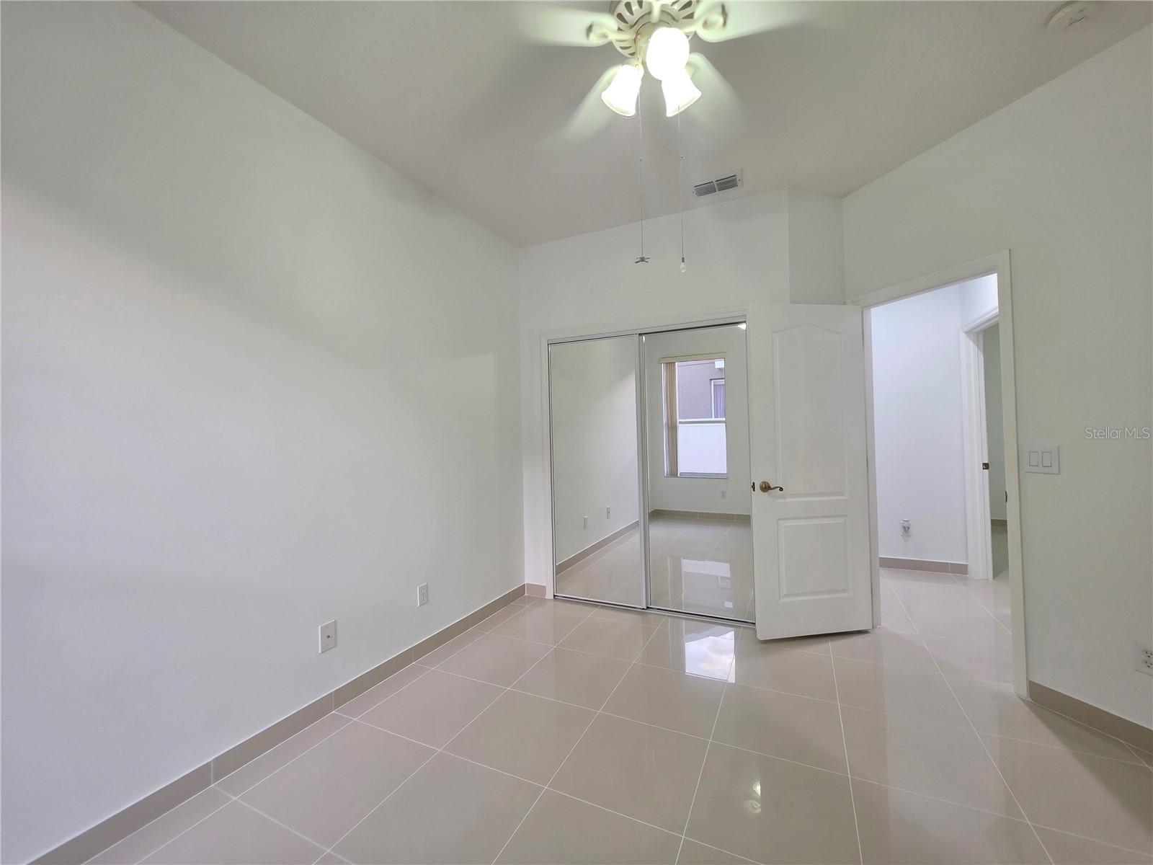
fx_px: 433
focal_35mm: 13
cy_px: 432
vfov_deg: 89.9
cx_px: 576
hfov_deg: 106.2
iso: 200
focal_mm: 2.2
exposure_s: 1/120
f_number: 1.9
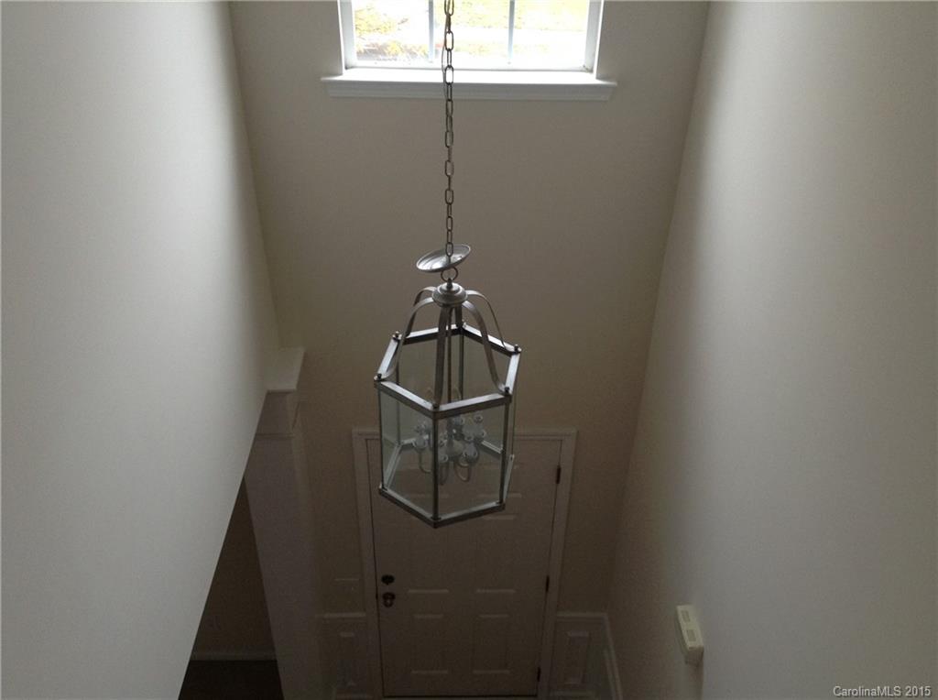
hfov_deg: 55.4
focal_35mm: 33
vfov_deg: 42.8
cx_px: 469
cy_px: 350
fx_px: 893
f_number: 2.4
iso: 64
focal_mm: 3.3
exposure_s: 1/25
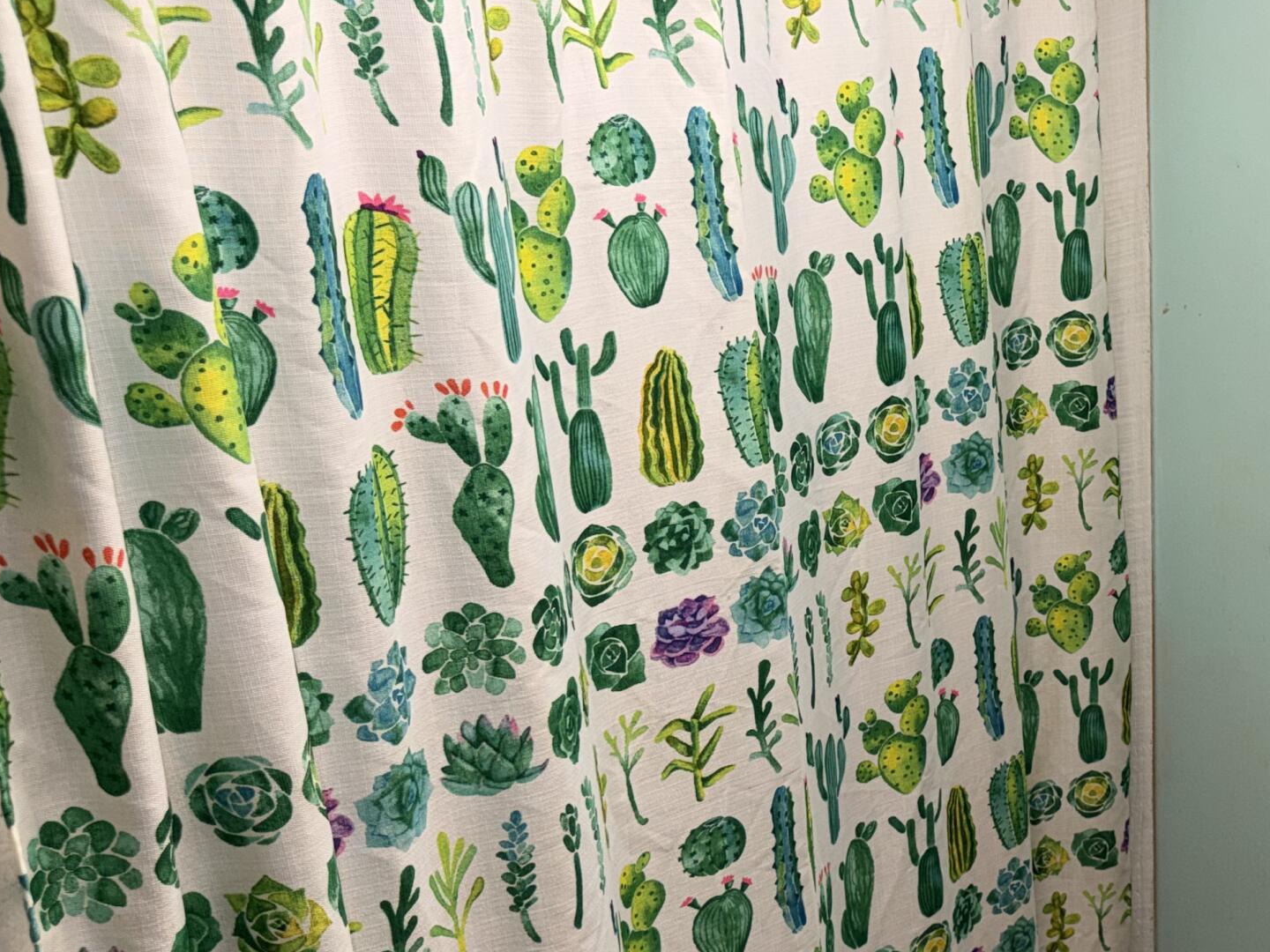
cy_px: 576
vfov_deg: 29.0
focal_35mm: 50
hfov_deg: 35.1
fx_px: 1834
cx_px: 1224
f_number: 1.78
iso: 80
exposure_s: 1/120
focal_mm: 6.76
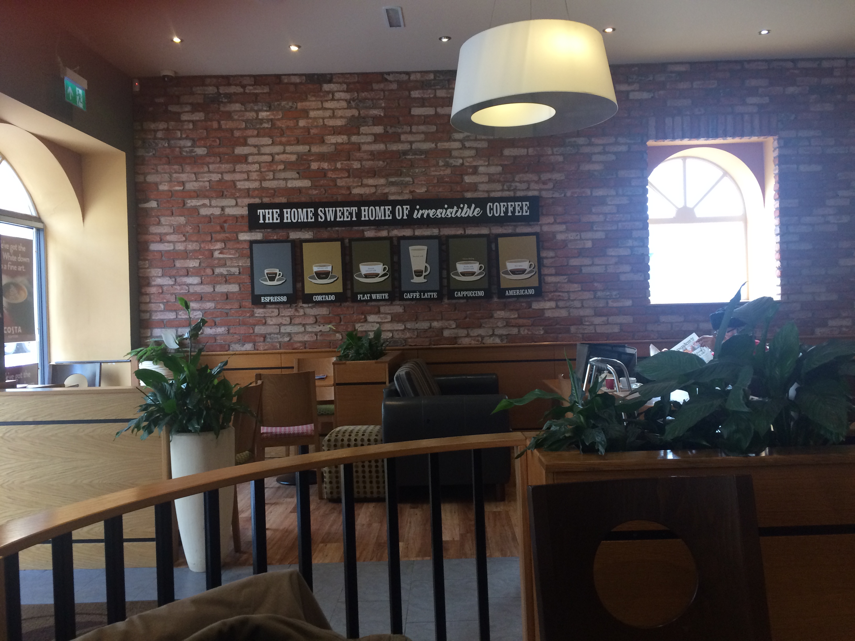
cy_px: 320
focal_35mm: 29
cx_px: 428
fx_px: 716
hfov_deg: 61.7
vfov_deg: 48.2
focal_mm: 4.15
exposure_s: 1/33
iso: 80
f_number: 2.2
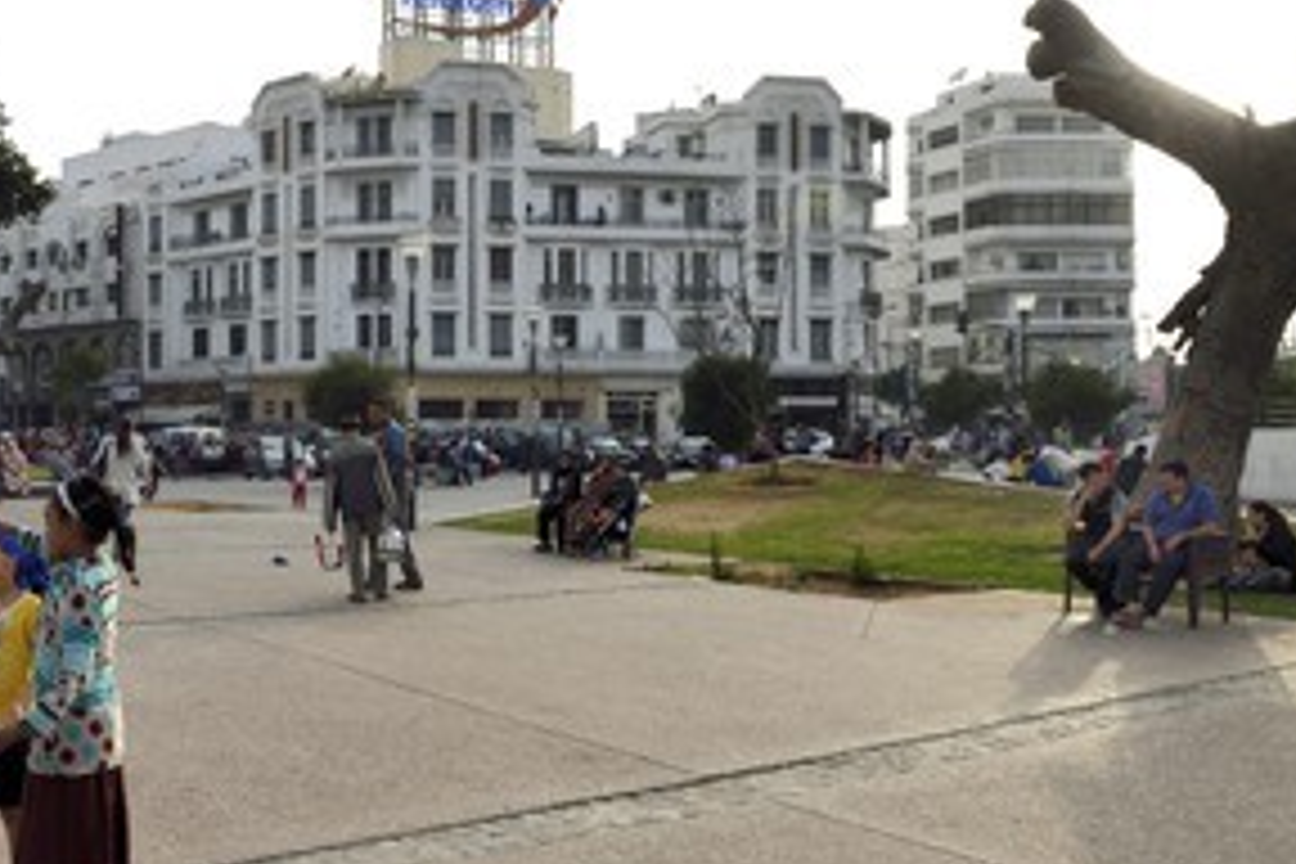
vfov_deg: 37.8
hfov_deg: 52.7
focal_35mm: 35
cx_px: 369
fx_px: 1260
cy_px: 477
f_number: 10
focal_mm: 24
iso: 200
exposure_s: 1/250
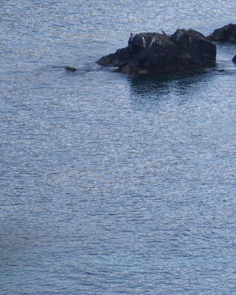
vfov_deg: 2.6
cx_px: 346
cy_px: 95
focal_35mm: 754
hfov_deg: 2.1
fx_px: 6587
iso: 450
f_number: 5.6
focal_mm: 300
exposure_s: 1/640
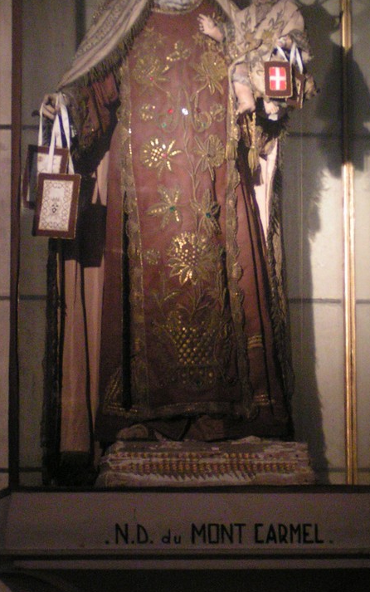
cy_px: 207
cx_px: 210
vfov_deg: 12.7
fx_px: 2660
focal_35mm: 165
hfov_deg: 8.0
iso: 400
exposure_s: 1/30
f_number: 3.5
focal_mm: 15.9
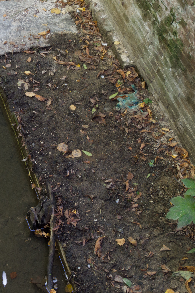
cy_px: 147
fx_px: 648
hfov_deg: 16.5
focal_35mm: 80
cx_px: -26
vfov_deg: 25.4
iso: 400
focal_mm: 35
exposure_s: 1/20
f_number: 6.3
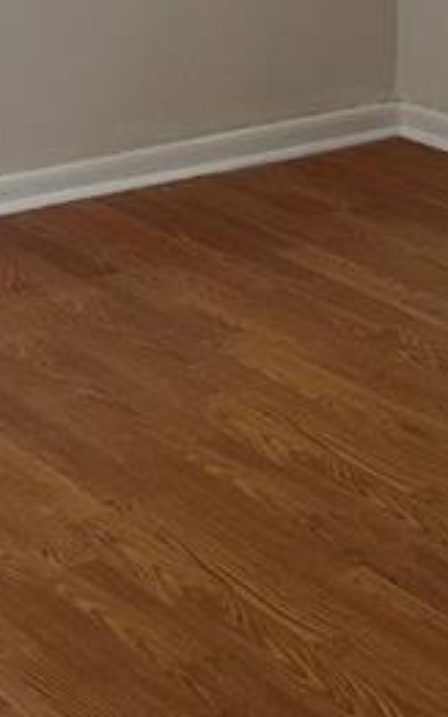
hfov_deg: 11.1
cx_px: 426
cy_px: 36
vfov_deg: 17.5
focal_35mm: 117
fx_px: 2287
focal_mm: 6.86
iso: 250
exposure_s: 1/75
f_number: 1.78
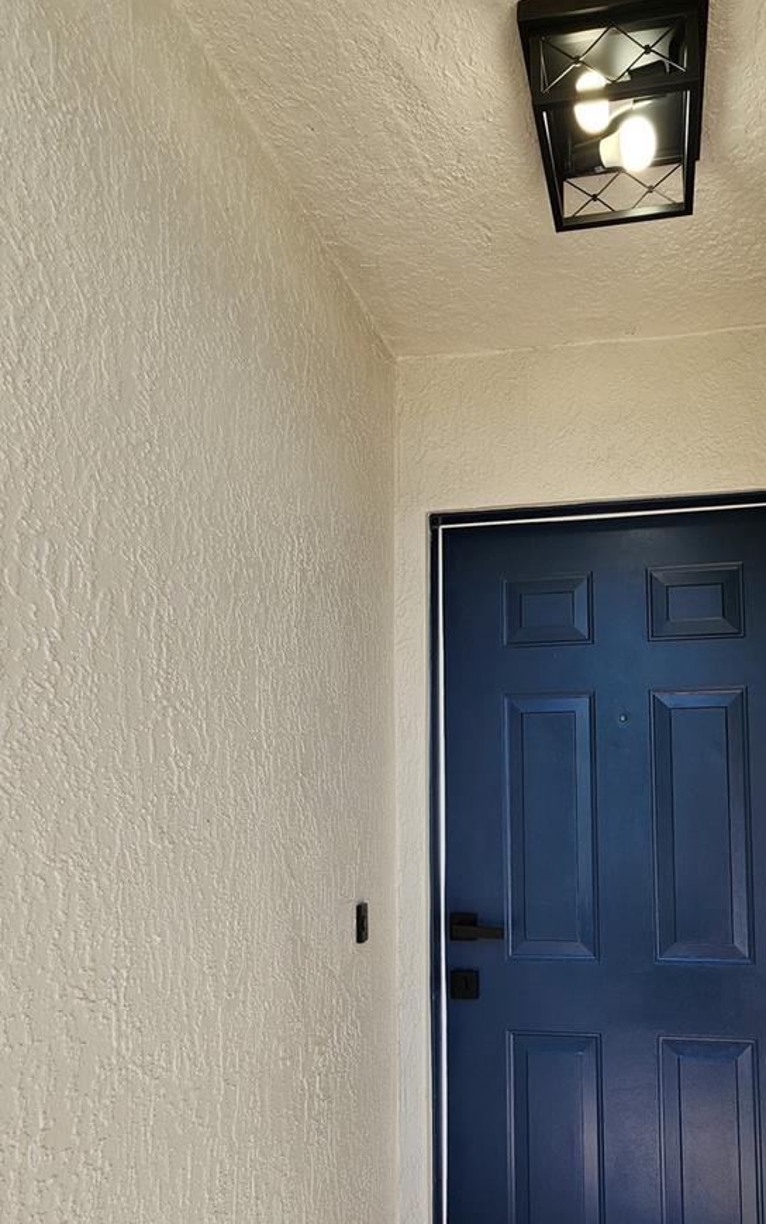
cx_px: 566
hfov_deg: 59.2
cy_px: 751
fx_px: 634
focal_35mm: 19
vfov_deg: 86.6
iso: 50
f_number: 2.2
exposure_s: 1/166
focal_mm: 2.2
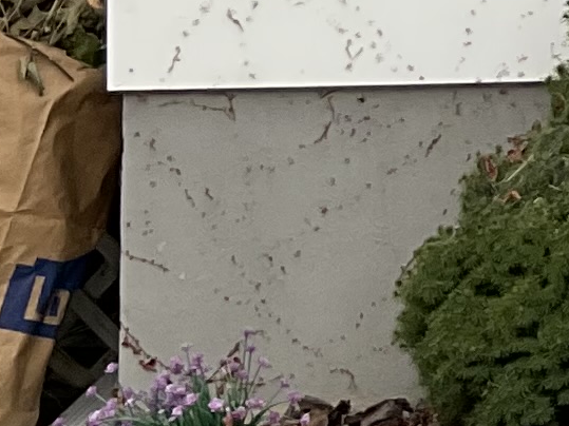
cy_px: -623
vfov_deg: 6.5
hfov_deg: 7.9
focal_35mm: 217
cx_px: 1707
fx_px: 3566
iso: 16
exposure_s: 1/869
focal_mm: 3
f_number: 1.8
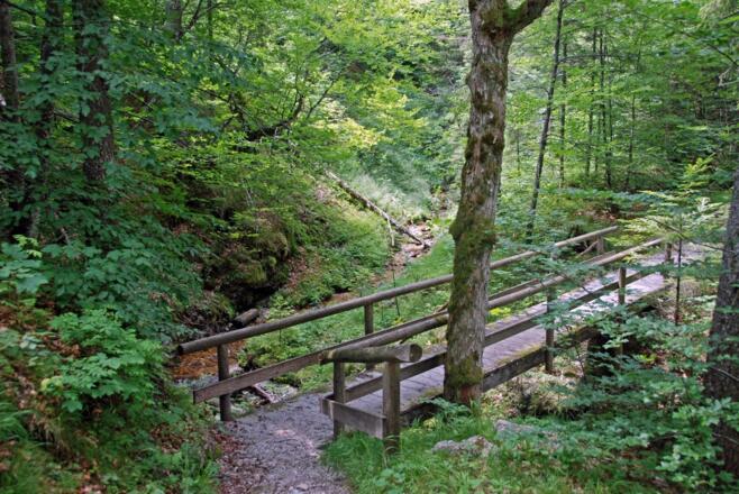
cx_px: 370
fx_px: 740
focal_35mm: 36
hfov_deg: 53.1
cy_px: 247
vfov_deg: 36.9
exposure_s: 1/80
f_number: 3.8
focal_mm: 24
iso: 160
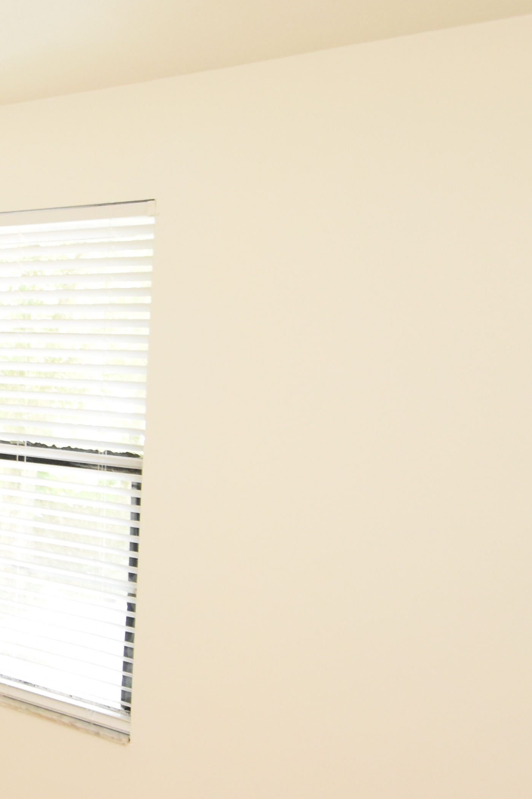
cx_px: -193
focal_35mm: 43
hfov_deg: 25.8
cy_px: 387
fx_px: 953
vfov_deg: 45.4
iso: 1400
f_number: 3.5
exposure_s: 1/60
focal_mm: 10
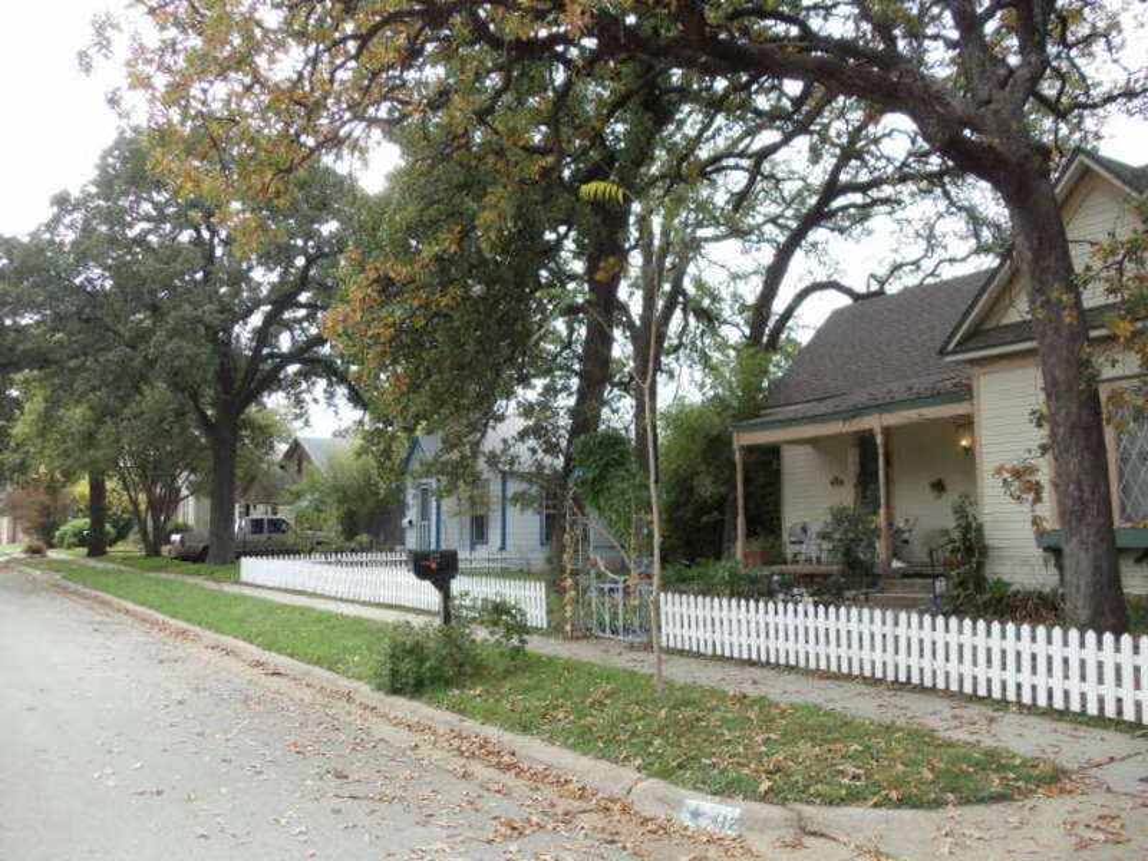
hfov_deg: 42.9
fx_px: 1459
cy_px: 430
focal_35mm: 44
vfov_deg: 32.9
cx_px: 574
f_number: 3.5
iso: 100
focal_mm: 6
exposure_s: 1/250
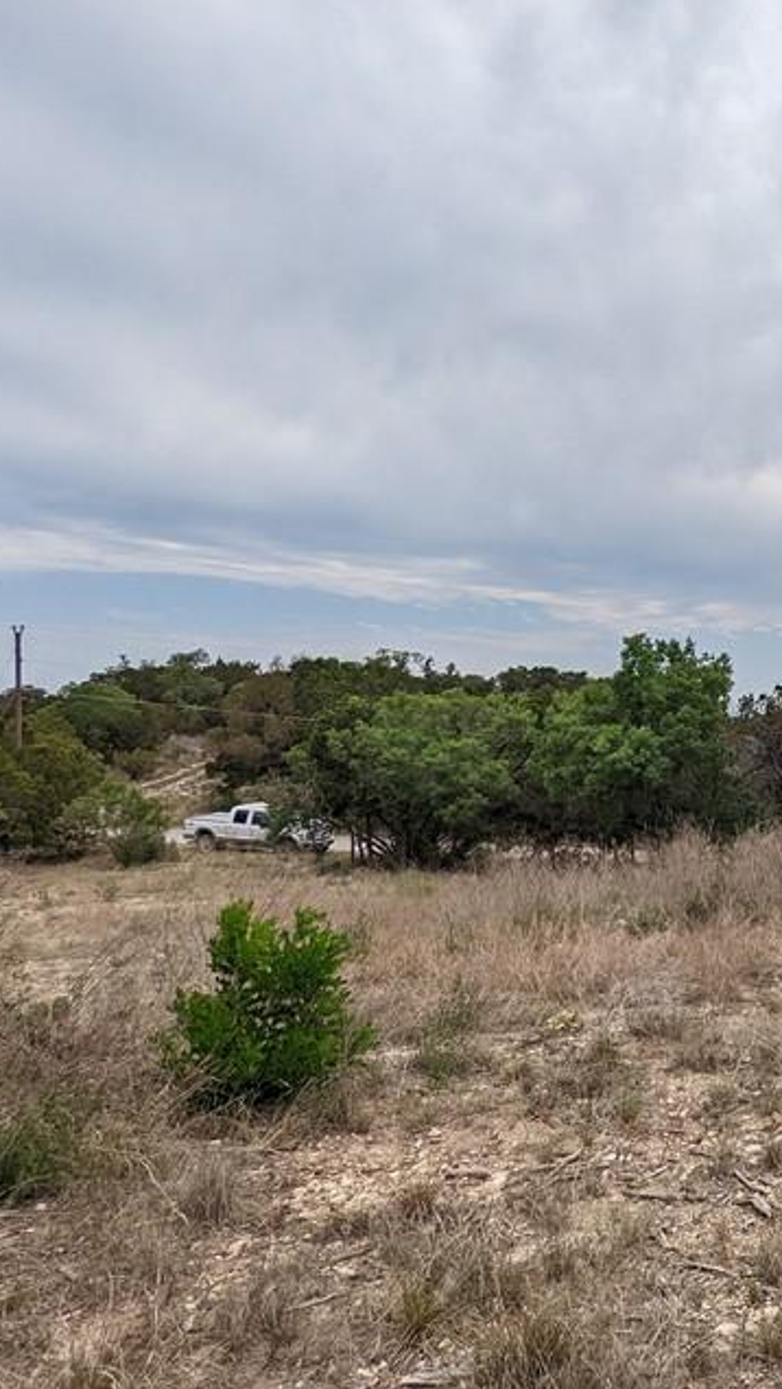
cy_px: 677
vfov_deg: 67.9
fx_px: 1032
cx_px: 838
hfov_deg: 36.0
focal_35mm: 28
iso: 50
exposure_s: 1/2268
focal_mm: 2.35
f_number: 2.2
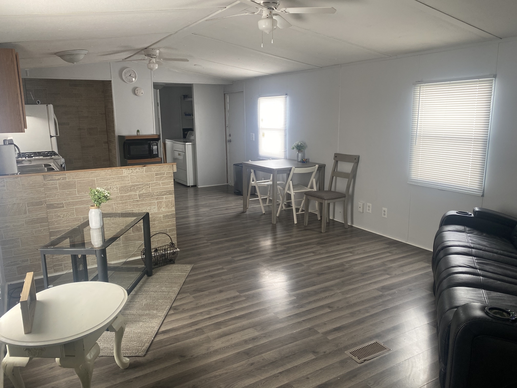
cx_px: 258
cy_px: 194
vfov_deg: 53.1
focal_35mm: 26
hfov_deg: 67.3
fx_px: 388
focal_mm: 4.25
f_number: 1.8
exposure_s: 1/120
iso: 125
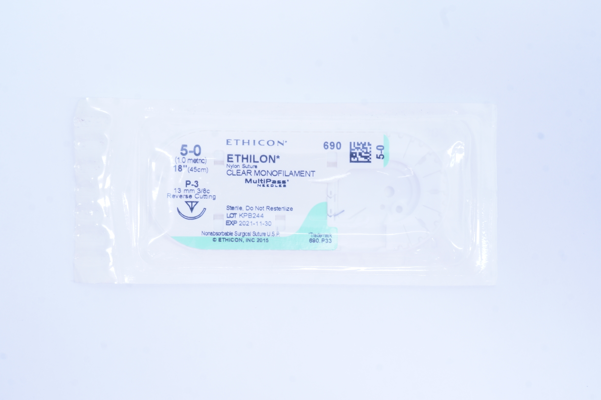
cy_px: 200
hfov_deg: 41.2
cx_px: 300
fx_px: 800
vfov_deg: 28.0
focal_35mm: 48
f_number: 14
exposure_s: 1/10
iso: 400
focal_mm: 32
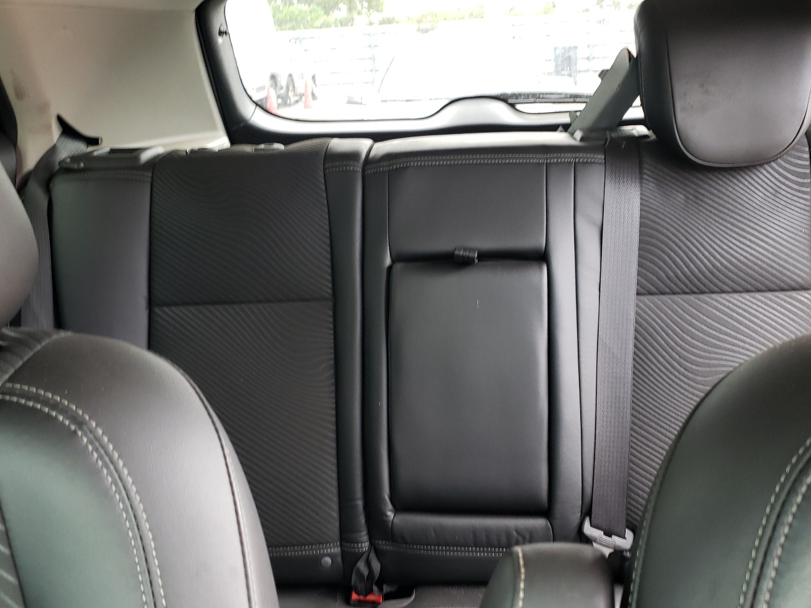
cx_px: 425
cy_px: 336
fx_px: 750
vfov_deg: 44.1
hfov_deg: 56.8
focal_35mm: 32
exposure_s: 1/60.2
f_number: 1.5
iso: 86
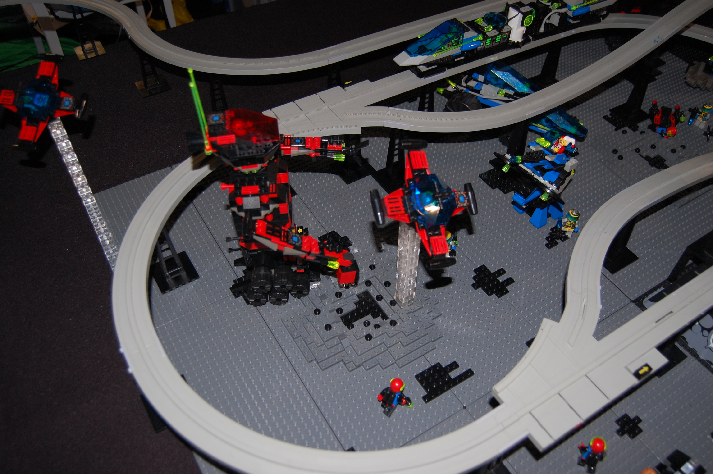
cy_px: 237
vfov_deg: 43.5
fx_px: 594
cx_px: 356
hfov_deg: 62.0
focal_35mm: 30
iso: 400
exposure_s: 1/60
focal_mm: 20
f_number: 3.8
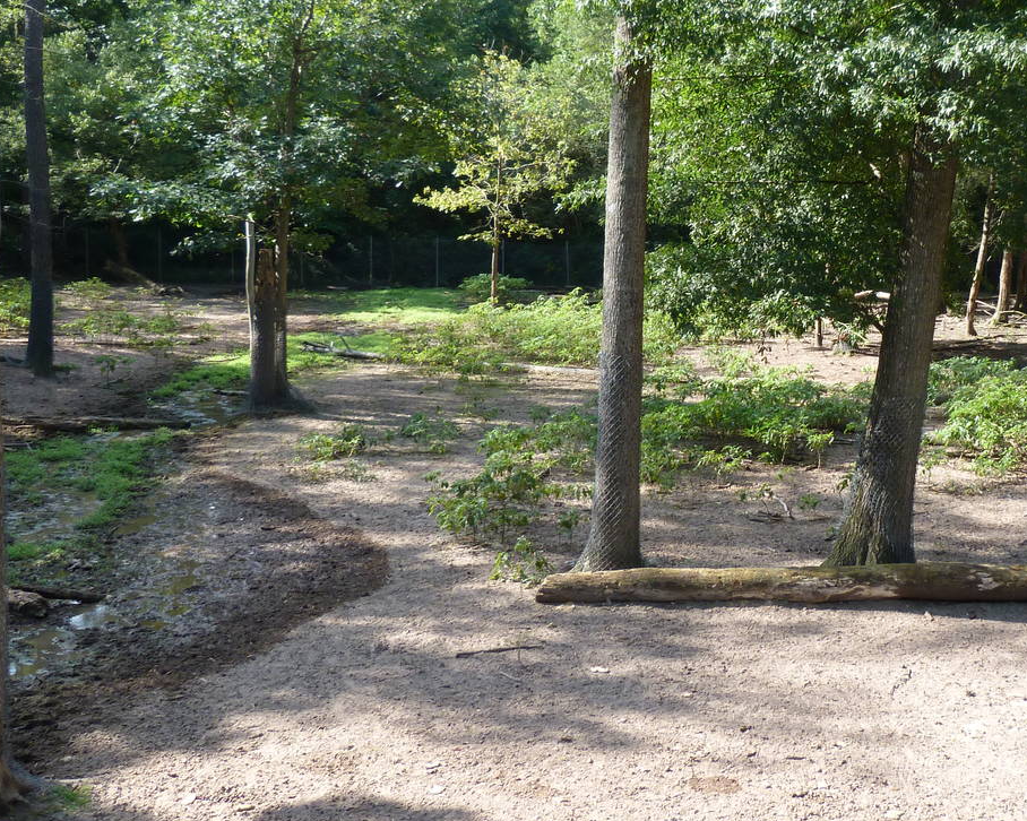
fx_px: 1307
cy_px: 326
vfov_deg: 34.8
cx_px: 770
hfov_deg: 41.6
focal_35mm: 43
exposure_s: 1/100
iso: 80
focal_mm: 4.5
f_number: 4
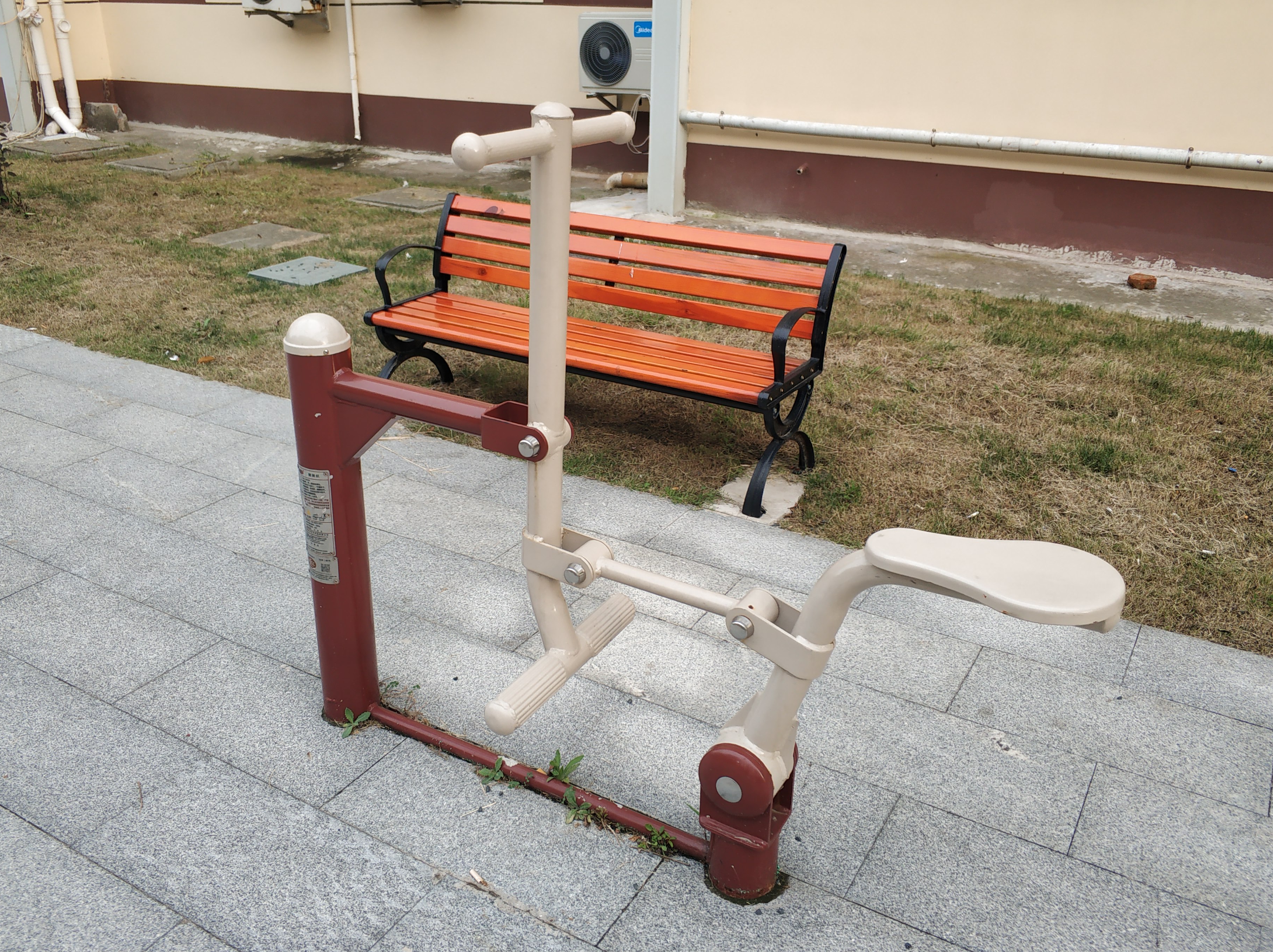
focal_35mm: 30
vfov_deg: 46.7
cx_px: 614
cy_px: 455
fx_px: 1102
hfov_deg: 60.0
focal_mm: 3.82
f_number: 1.8
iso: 133
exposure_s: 1/100
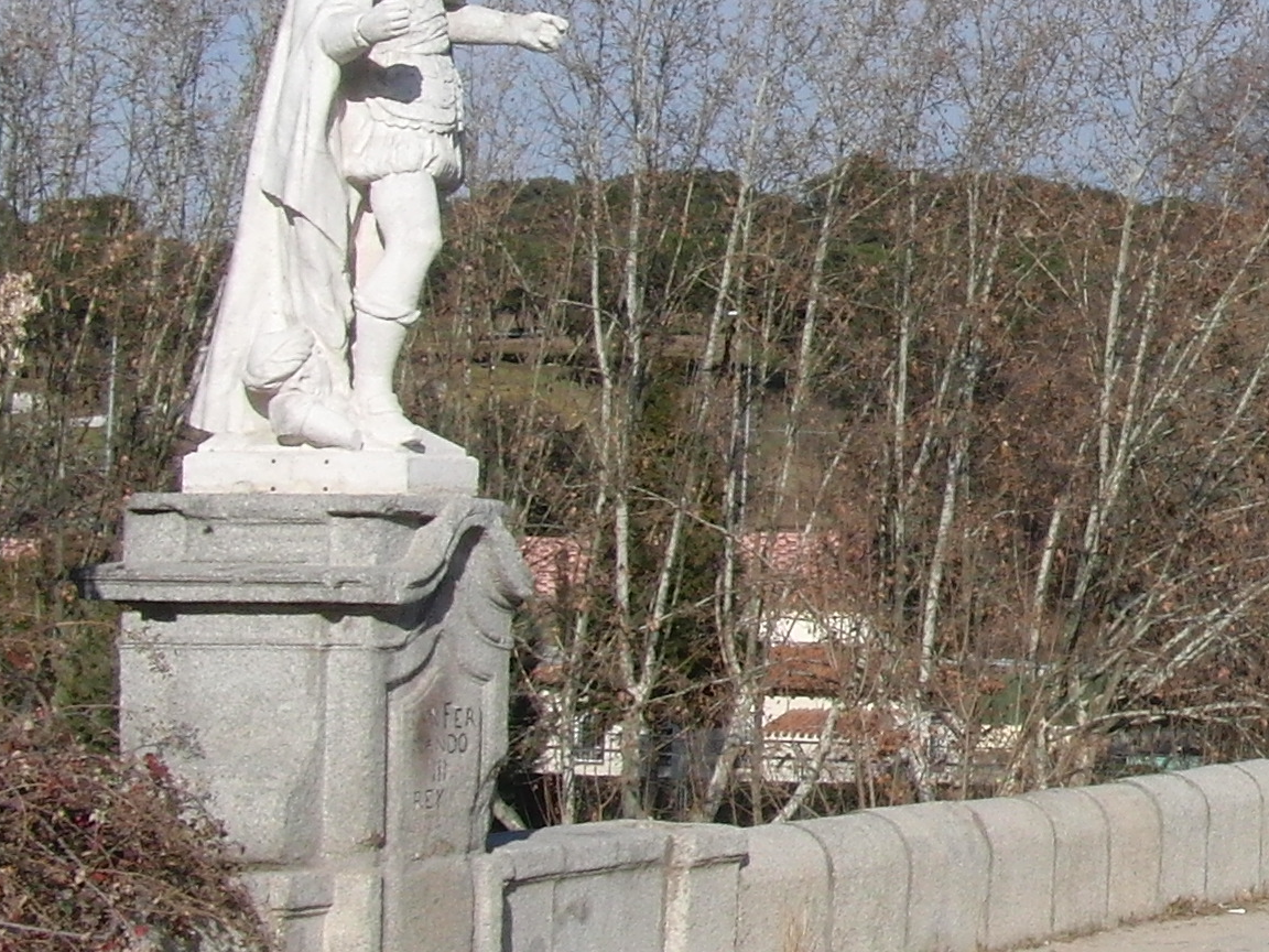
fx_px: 4069
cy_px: 309
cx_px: 1788
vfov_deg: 13.3
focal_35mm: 111
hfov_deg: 16.5
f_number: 8.5
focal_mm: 6.42
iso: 100
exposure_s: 1/320
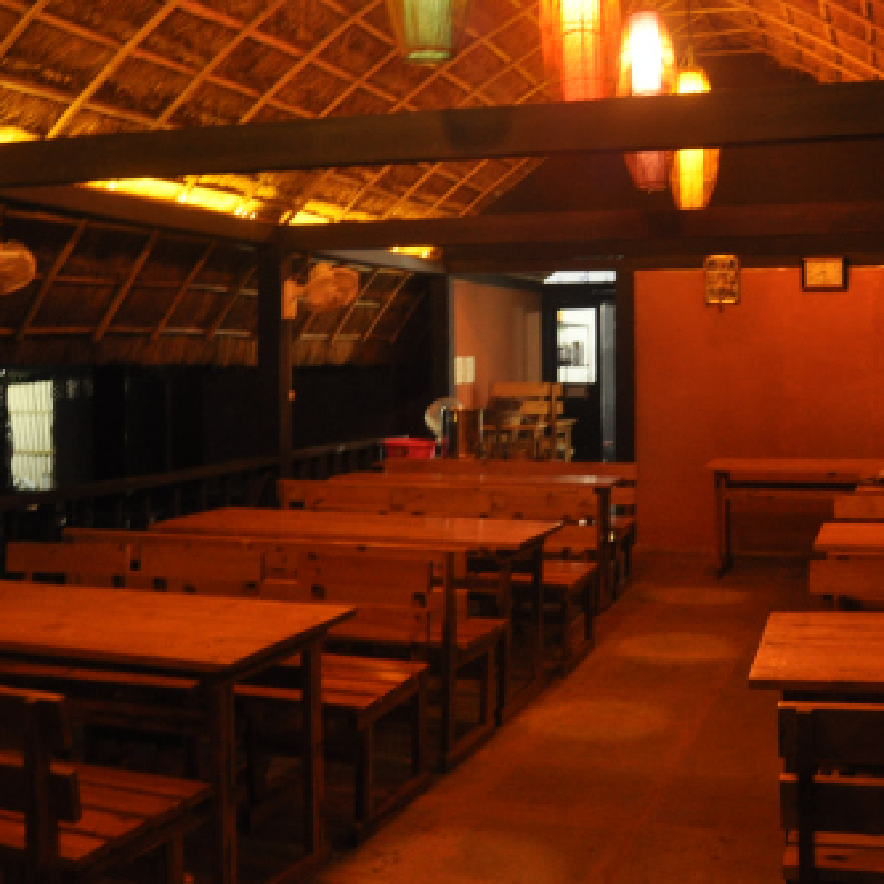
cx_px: 546
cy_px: 365
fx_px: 1242
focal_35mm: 43
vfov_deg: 39.0
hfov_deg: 38.9
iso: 800
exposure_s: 1/3
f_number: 6.3
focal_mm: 18
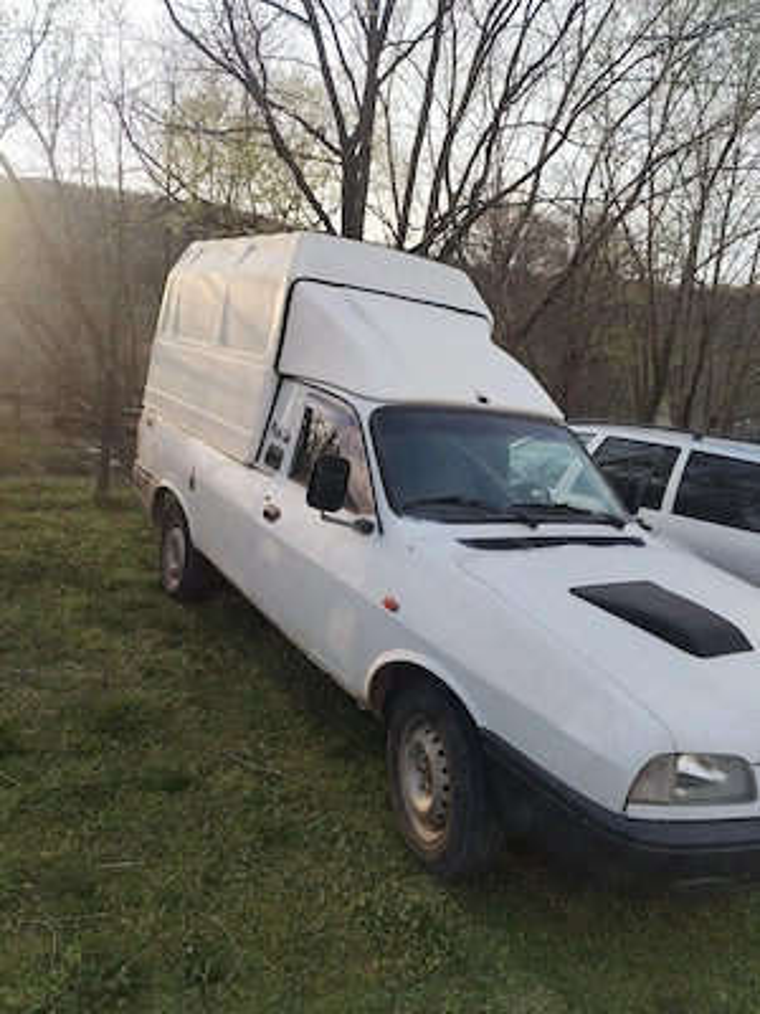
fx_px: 761
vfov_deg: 67.3
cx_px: 380
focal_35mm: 26
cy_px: 507
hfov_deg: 53.1
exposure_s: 1/462
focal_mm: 4.75
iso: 100
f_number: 1.8
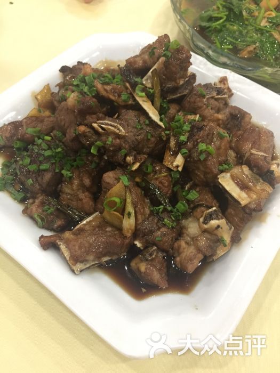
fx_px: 313
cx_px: 140
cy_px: 186
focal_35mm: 29
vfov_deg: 61.7
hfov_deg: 48.2
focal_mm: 4.15
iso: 250
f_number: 2.2
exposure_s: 1/33
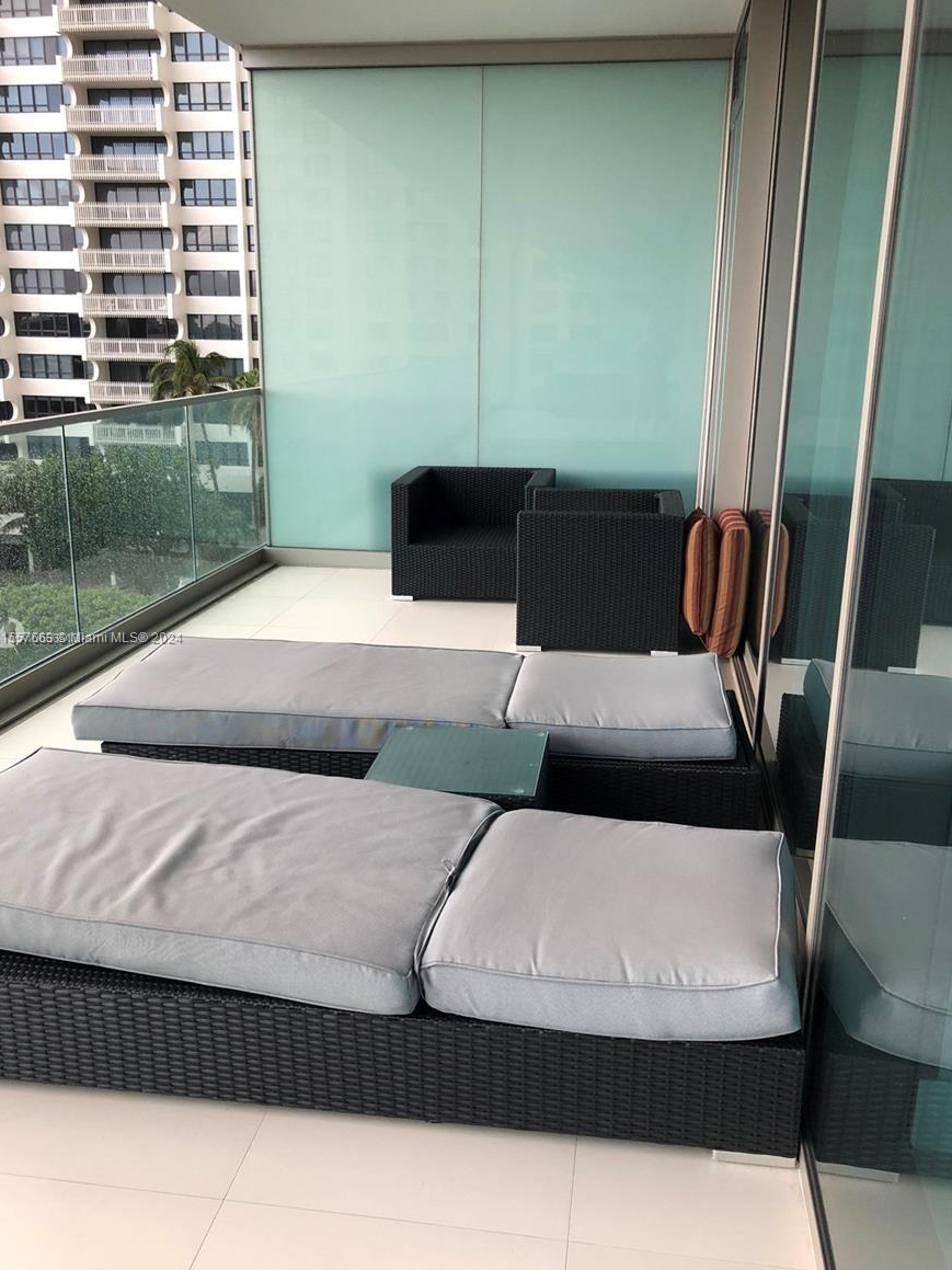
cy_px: 639
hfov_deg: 48.2
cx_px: 474
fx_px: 1064
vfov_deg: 61.7
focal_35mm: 29
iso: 25
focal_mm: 3.99
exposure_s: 1/40
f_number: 1.8
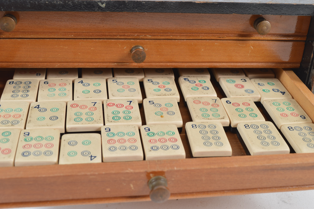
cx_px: 157
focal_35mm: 51
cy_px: 104
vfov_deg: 26.4
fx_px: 444
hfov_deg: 38.9
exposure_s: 1/125
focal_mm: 34
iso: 100
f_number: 11
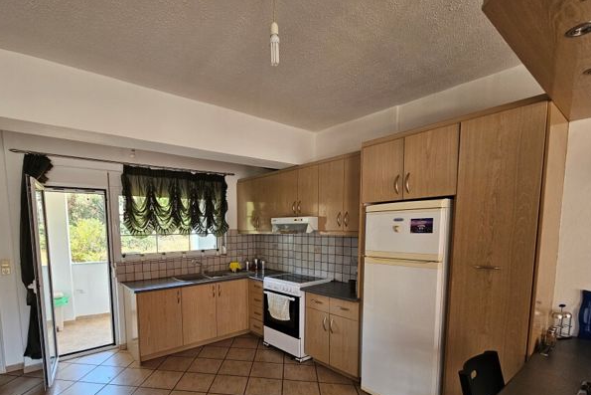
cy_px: 258
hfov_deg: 95.9
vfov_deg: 72.0
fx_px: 263
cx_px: 247
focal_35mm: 16
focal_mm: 2.2
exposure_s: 1/100
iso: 200
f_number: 2.2
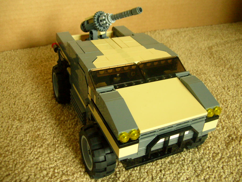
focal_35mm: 36
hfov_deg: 51.4
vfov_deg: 39.7
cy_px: 91
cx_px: 121
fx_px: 252
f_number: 2.7
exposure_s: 1/39
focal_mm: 6
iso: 200
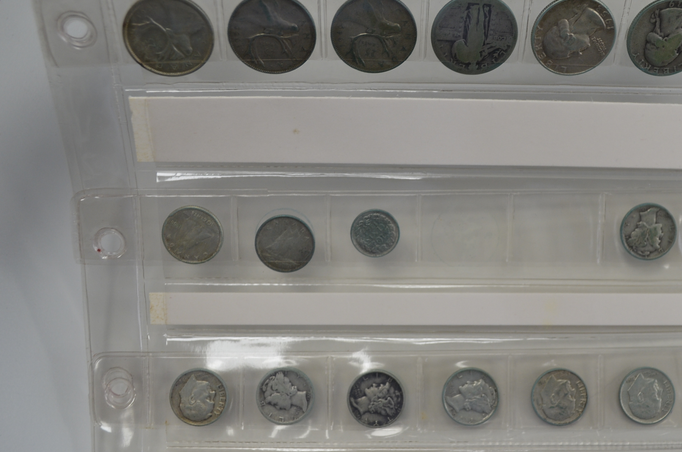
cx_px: 442
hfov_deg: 45.0
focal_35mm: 43
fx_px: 813
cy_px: 221
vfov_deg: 31.0
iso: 400
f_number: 5
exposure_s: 1/100
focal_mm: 22
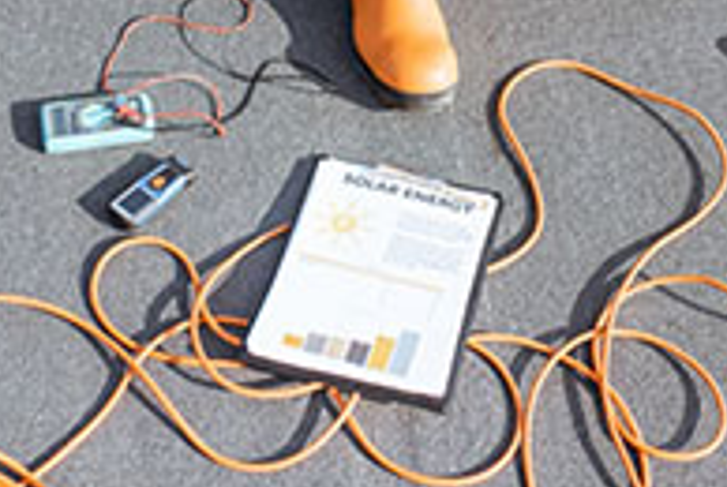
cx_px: 397
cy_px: 13
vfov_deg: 18.5
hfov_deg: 28.0
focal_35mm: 72
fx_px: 1456
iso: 200
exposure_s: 1/3200
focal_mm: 35
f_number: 2.2
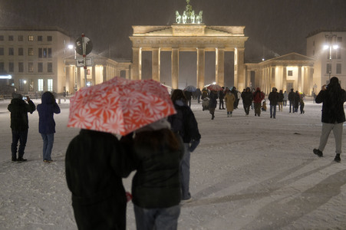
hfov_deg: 43.6
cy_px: 115
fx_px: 432
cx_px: 173
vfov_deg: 29.8
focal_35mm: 45
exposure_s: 1/50
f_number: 1.4
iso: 640
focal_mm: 30
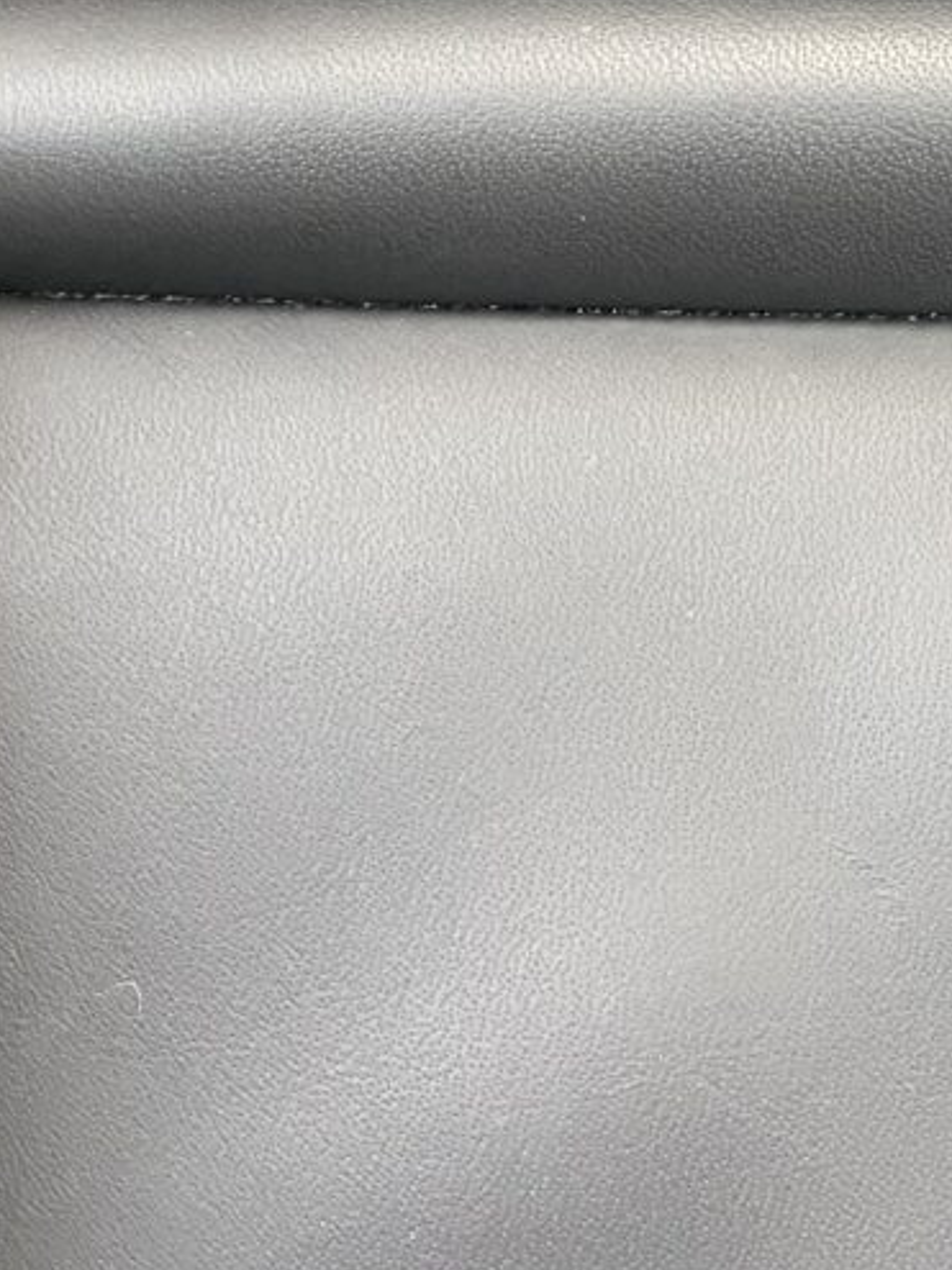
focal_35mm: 77
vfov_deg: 23.5
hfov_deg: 18.2
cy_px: -183
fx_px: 2825
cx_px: 1134
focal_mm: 4.25
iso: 320
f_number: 1.8
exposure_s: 1/33
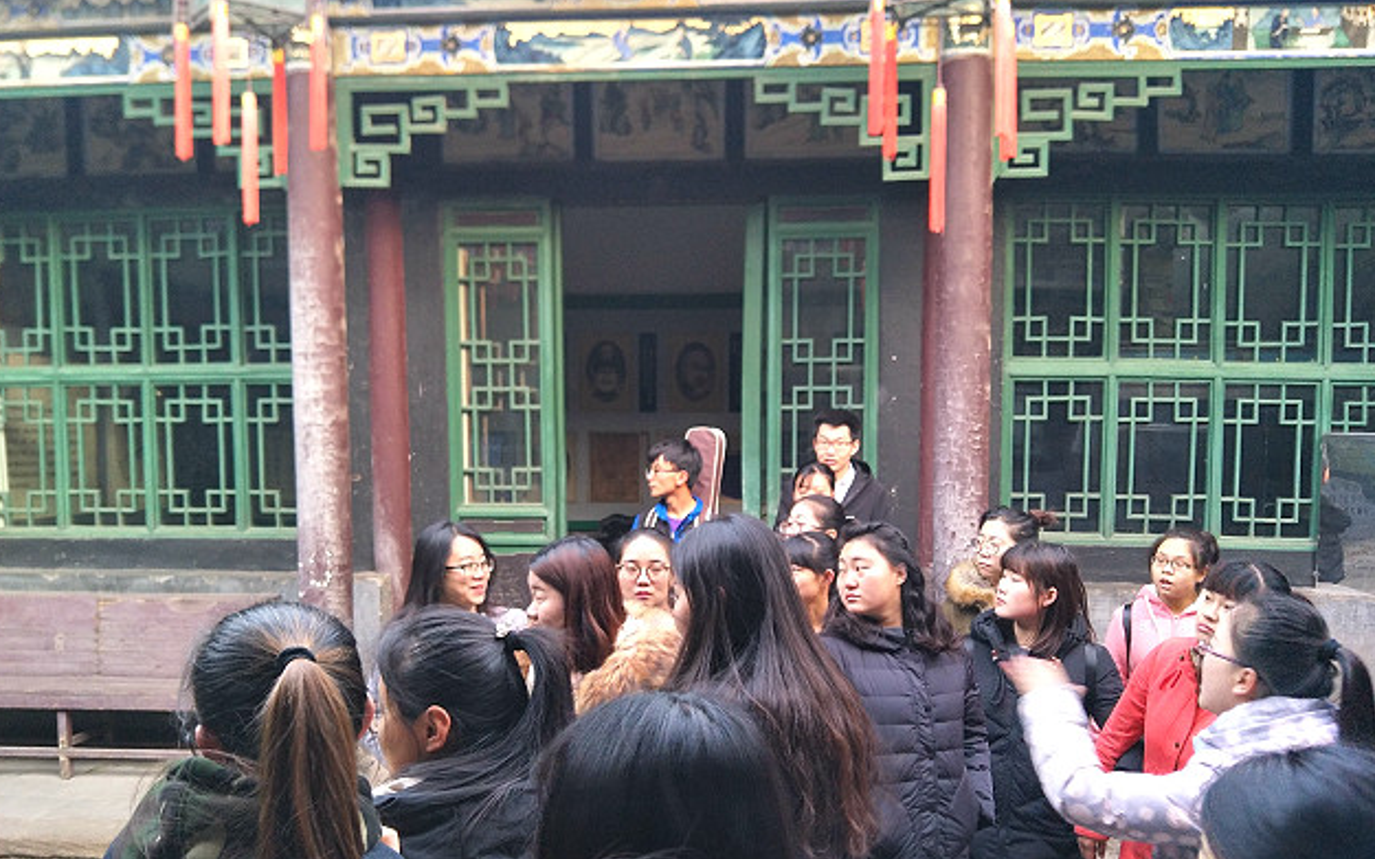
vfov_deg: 47.3
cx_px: 690
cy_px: 514
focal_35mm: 26
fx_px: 974
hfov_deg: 70.4
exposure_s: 1/33
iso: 239
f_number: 1.7
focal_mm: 4.1
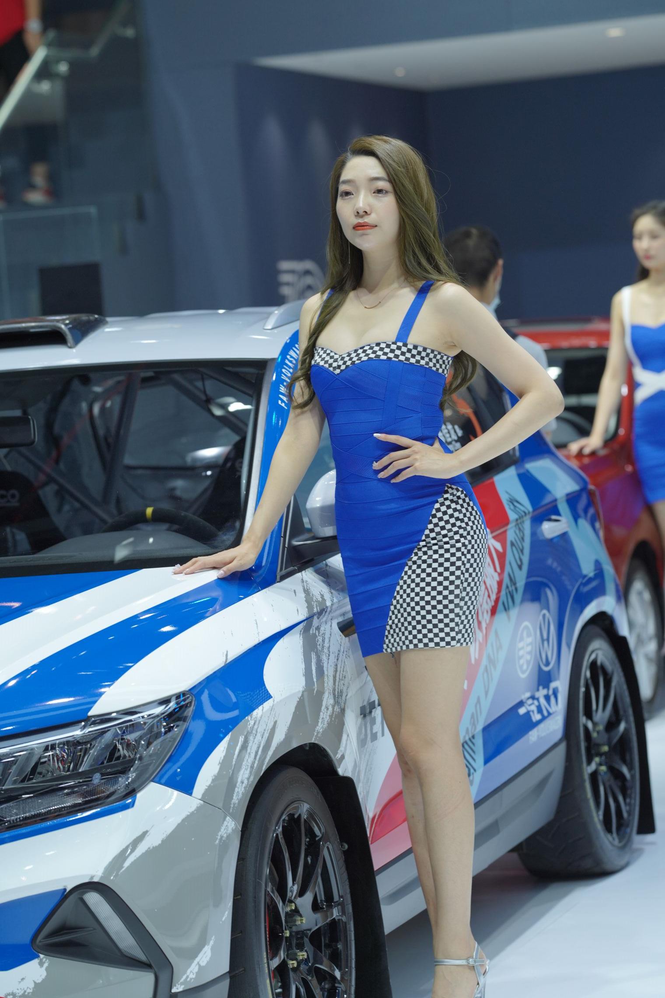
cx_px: 332
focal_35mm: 135
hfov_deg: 10.2
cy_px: 499
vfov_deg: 15.2
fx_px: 3740
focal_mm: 135
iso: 500
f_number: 4.5
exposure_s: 1/320
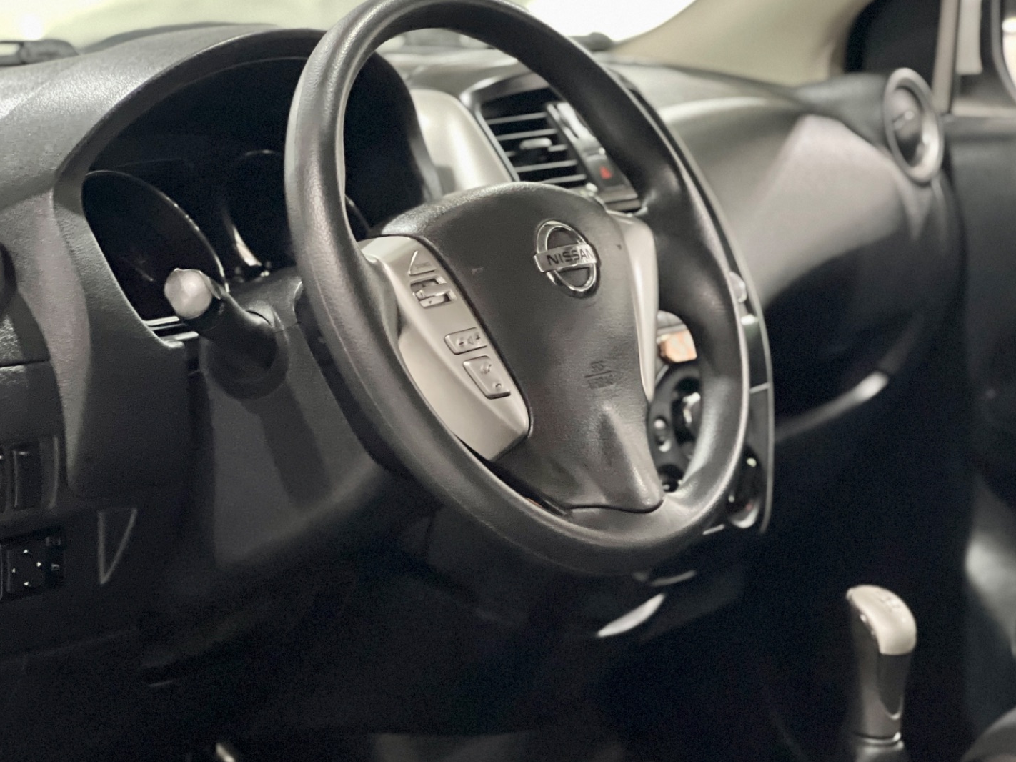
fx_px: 3052
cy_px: 355
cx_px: 542
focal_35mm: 104
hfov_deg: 18.9
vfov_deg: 14.2
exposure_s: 1/15
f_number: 2.8
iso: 800
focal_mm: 9
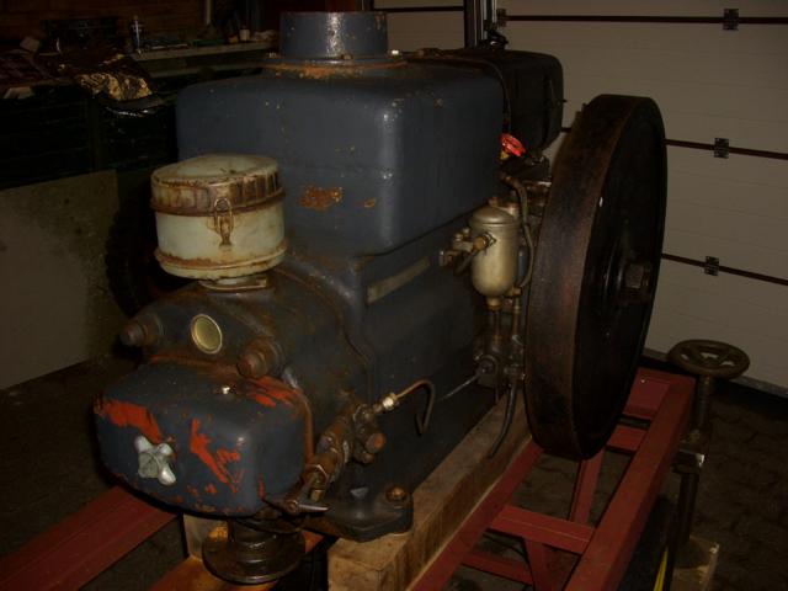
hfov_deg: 52.6
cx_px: 394
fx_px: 797
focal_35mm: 35
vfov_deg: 40.7
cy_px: 296
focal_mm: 5.8
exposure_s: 1/60
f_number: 2.6
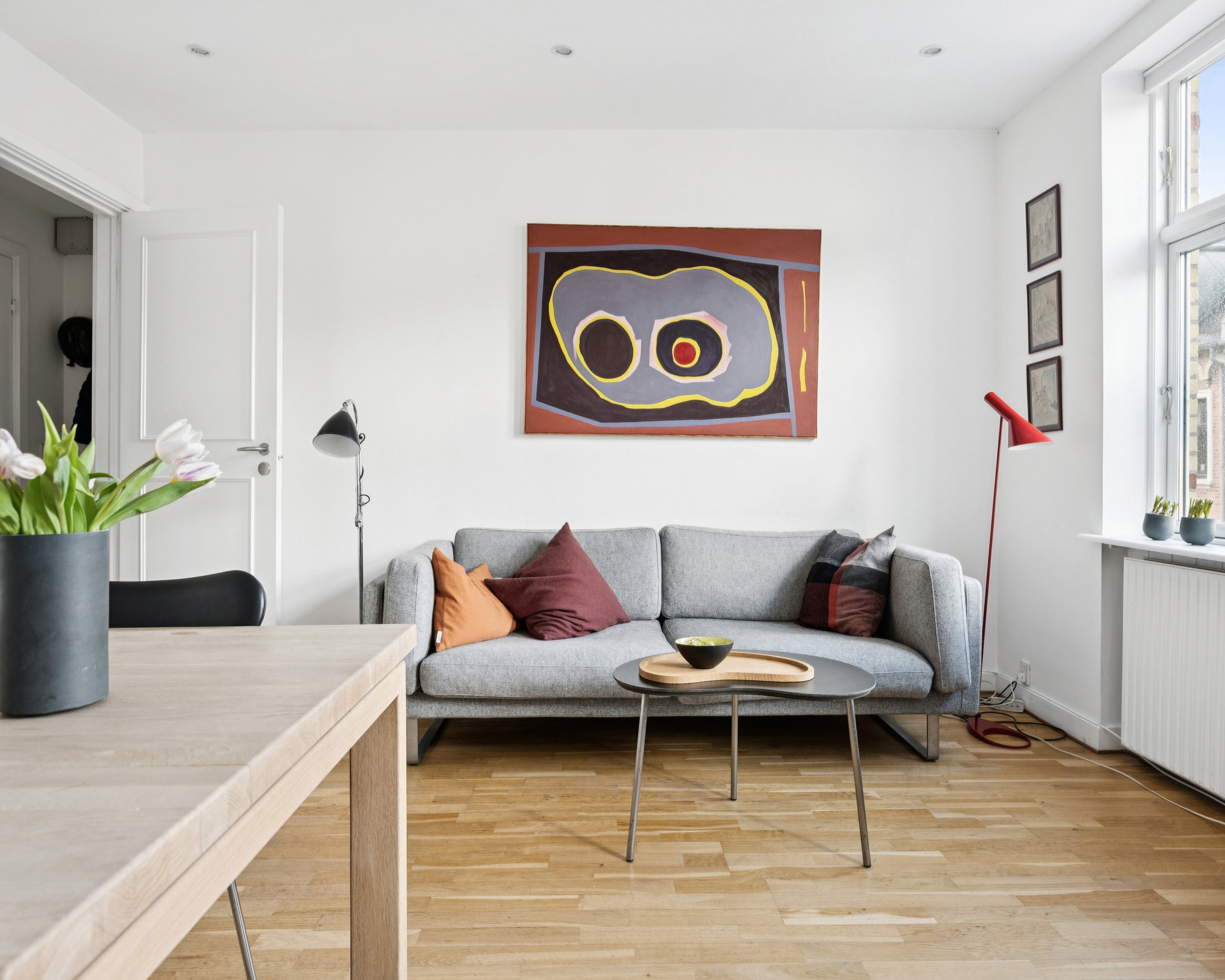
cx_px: 657
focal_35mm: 22
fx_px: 783
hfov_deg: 76.0
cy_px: 502
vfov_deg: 64.1
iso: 400
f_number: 6.3
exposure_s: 1/15
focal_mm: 18.5
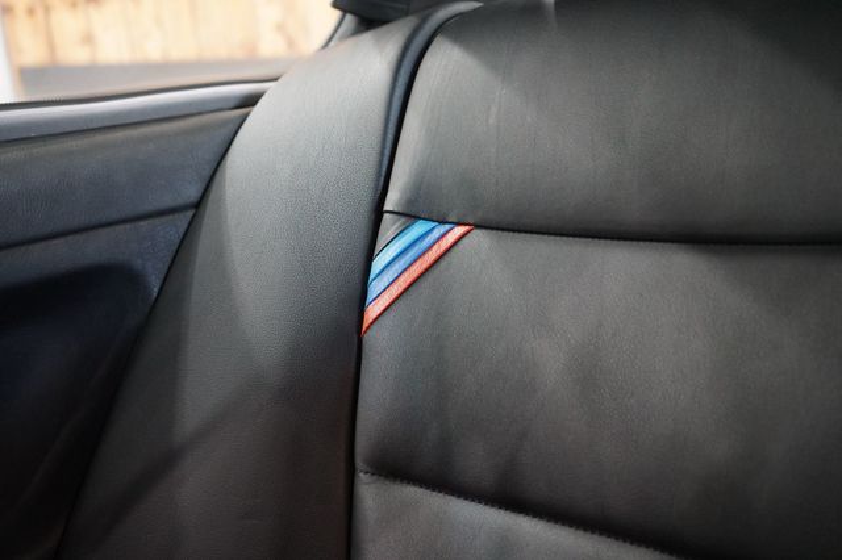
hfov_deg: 55.8
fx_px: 795
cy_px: 280
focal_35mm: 34
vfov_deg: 38.8
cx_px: 421
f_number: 4
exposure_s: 1/40
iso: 10000
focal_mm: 34
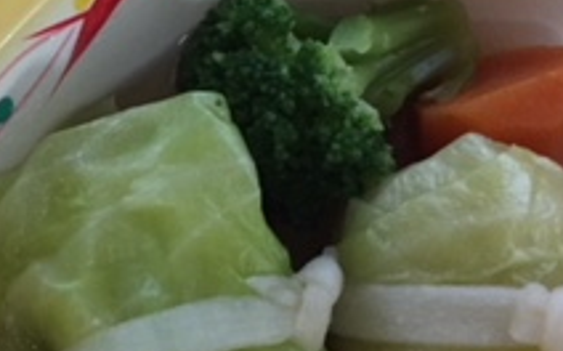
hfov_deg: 21.3
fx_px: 1425
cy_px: 93
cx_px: -37
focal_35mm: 93
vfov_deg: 14.0
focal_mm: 4.15
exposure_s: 1/30
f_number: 2.2
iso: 250
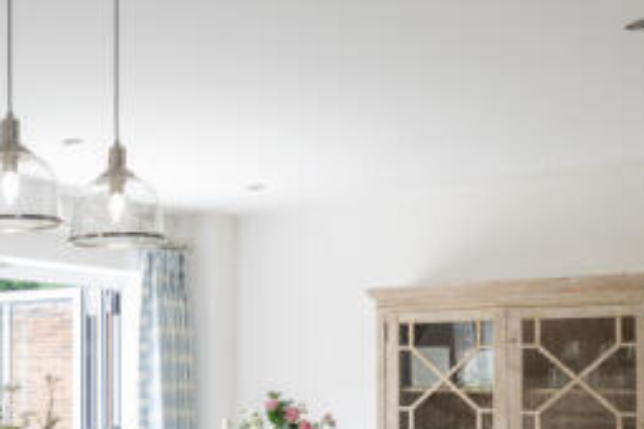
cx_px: -168
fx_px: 966
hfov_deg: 30.2
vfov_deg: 24.0
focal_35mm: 54
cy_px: 425
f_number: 11
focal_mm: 21
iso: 100
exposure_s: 1/8
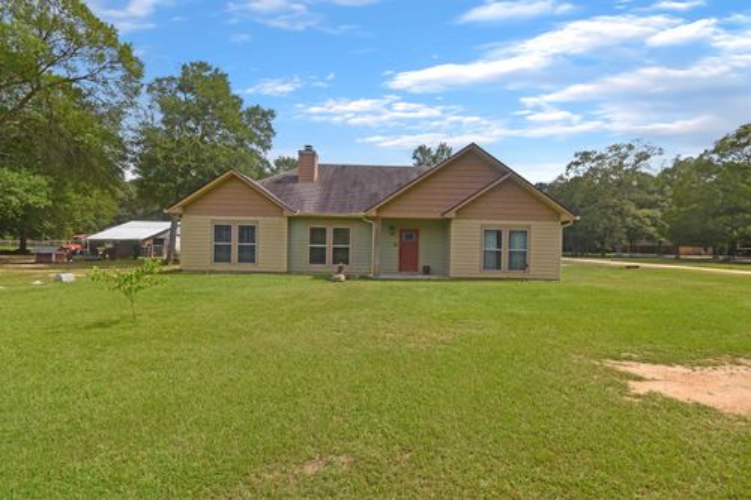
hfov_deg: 100.4
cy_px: 250
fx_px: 313
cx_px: 376
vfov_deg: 77.3
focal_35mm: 15
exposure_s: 1/200
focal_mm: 10
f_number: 10
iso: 100
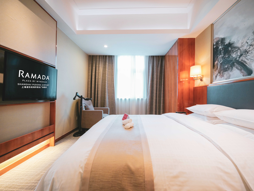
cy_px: 96
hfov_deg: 94.5
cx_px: 127
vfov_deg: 78.2
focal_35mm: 16
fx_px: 117
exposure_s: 1/125
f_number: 4
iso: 1600
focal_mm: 21
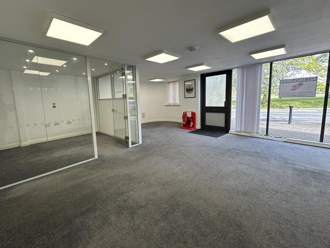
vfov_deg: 81.7
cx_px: 155
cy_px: 117
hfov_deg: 98.0
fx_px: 143
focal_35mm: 15
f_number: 2.2
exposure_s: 1/100
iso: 50
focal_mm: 2.22
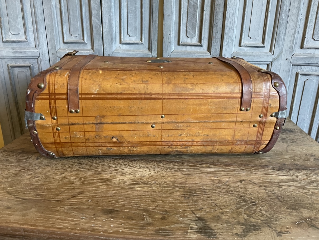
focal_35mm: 26
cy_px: 120
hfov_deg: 67.3
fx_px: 240
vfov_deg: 53.1
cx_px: 160
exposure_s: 1/50
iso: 400
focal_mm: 4.2
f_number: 1.6
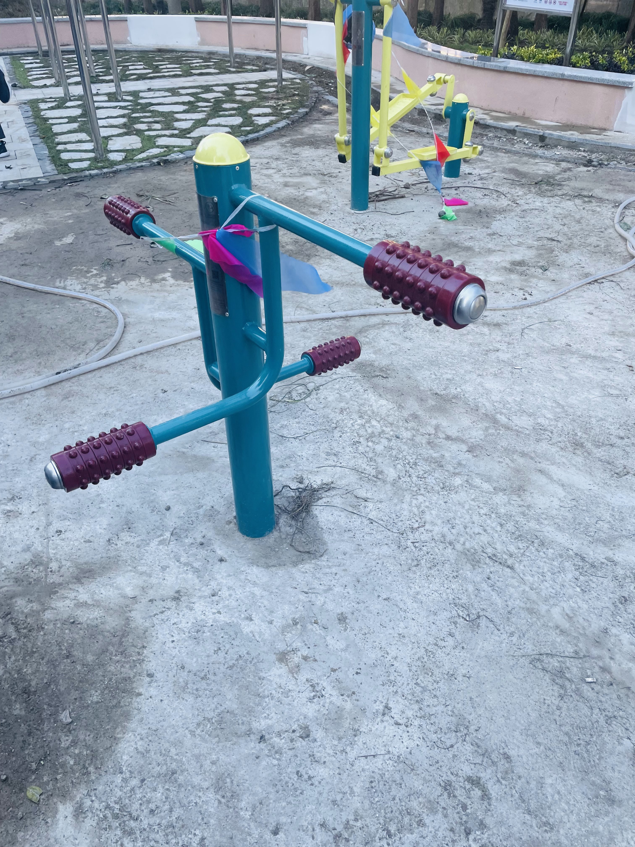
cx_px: 318
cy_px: 424
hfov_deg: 53.1
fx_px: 636
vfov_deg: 67.3
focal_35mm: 26
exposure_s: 1/425
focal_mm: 4.2
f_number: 1.6
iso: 32
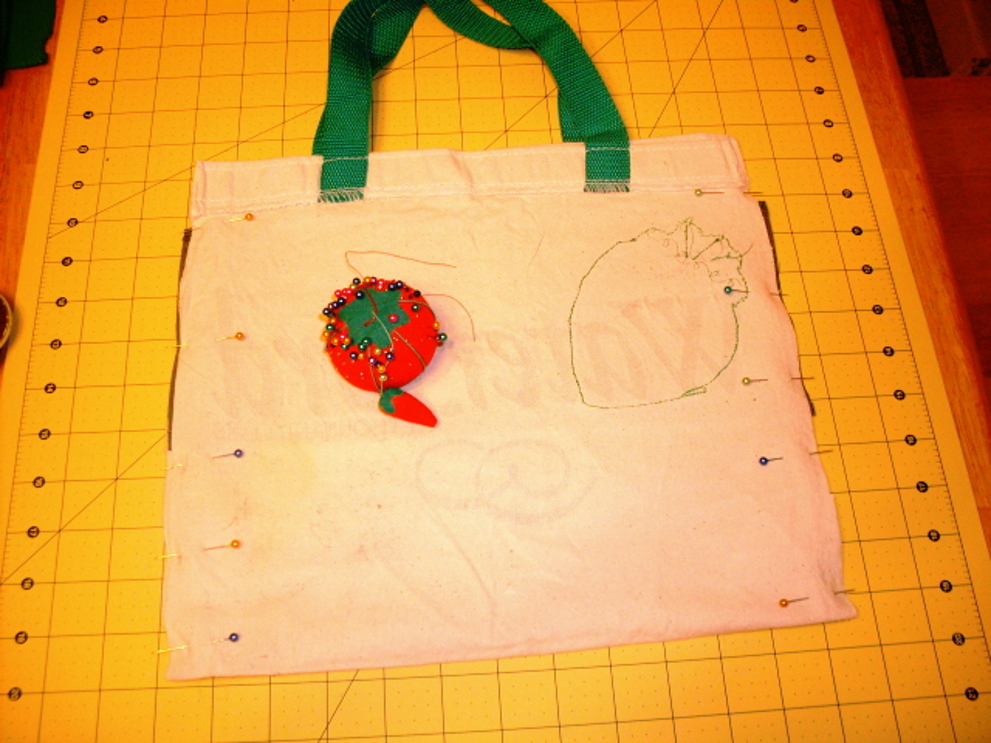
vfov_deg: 37.7
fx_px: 1088
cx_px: 496
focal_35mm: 38
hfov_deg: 49.0
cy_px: 372
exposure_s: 1/45
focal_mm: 6.3
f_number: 2.8
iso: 100
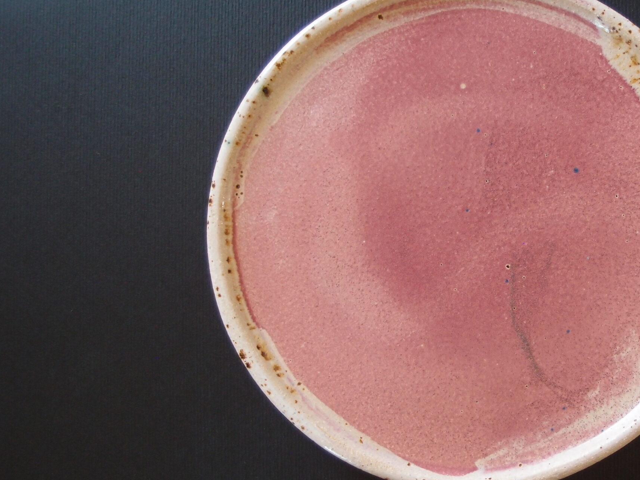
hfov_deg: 43.8
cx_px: 455
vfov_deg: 34.3
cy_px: 228
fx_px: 776
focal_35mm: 42
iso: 200
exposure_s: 1/60
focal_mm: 6
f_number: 1.8
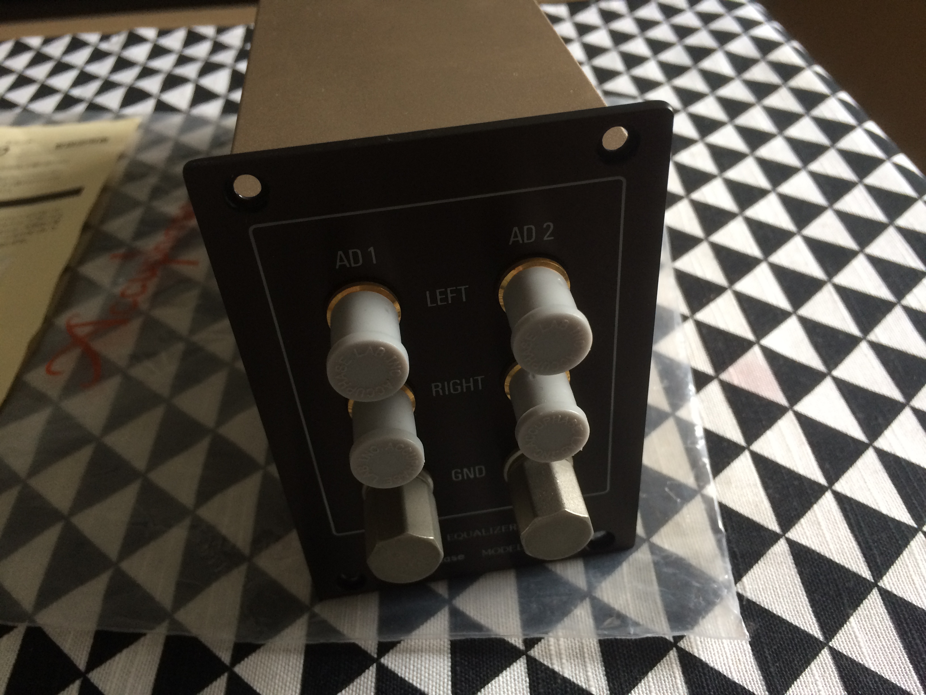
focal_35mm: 29
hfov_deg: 61.7
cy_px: 348
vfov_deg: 48.2
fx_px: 776
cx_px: 463
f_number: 2.2
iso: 64
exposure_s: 1/33
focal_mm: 4.15
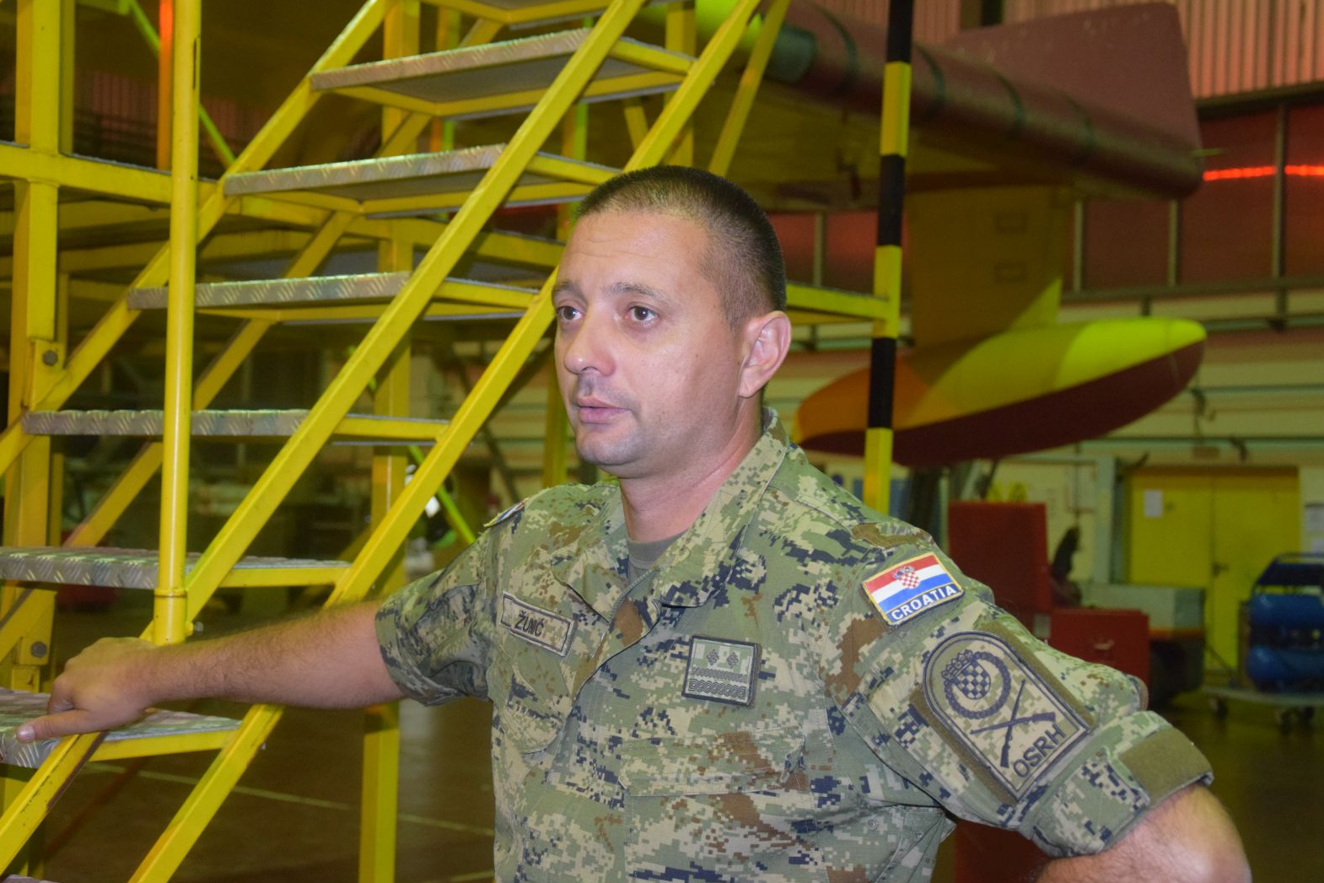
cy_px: 445
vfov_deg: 25.3
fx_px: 1968
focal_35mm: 54
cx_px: 660
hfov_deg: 37.2
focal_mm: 35
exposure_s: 1/60
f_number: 4.5
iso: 2500
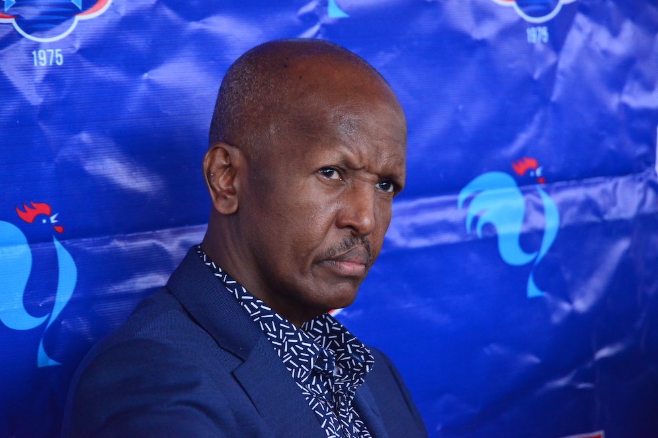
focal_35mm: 123
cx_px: 323
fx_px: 2248
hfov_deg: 16.7
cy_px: 220
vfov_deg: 11.1
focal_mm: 120
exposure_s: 1/2000
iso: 6400
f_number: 5.6
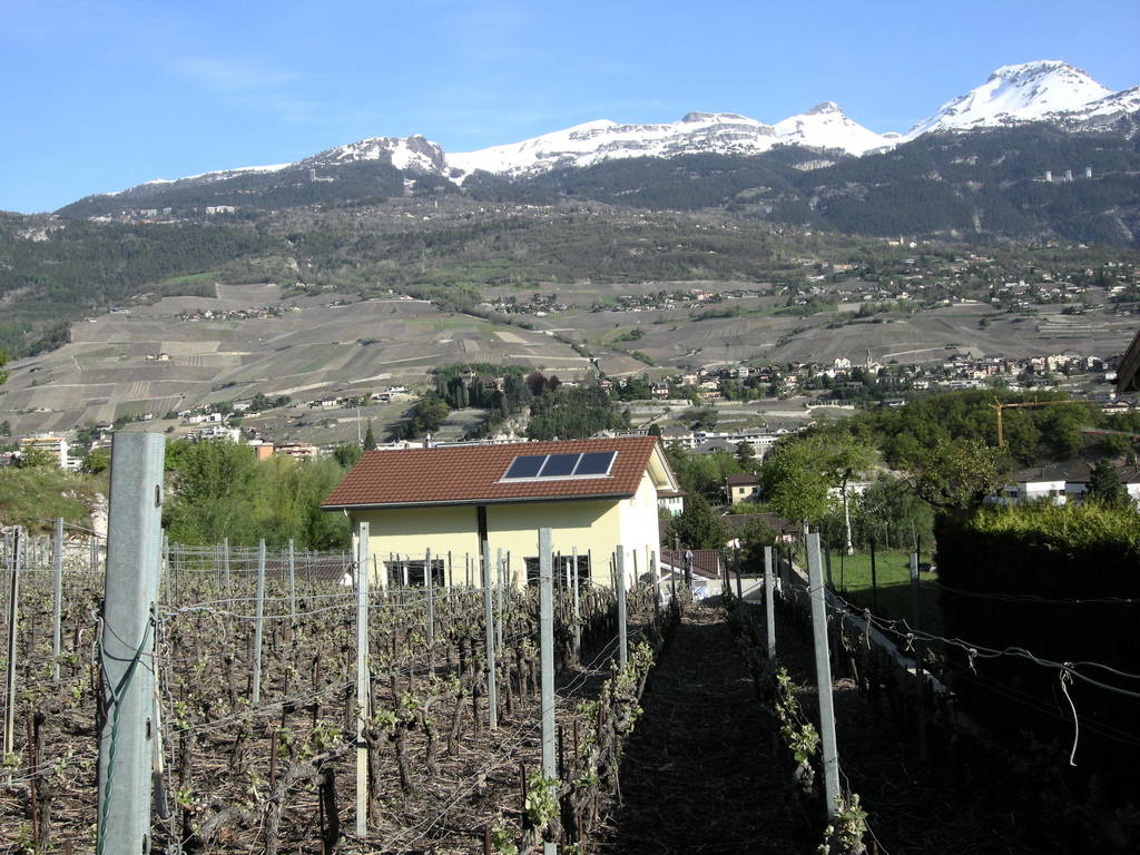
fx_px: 1350
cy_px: 428
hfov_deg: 45.8
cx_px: 570
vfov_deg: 35.1
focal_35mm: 41
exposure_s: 1/205
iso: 64
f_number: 5.7
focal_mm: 8.5
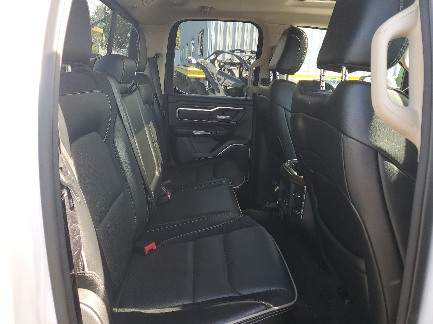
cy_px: 162
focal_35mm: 26
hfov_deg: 67.3
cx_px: 216
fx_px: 325
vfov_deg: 53.1
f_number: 1.5
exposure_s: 1/152
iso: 50
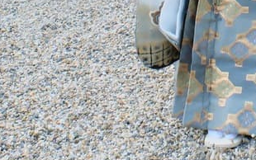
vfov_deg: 8.5
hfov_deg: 14.5
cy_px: -216
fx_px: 991
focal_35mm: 142
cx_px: 249
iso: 800
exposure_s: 1/200
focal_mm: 20
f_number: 7.1
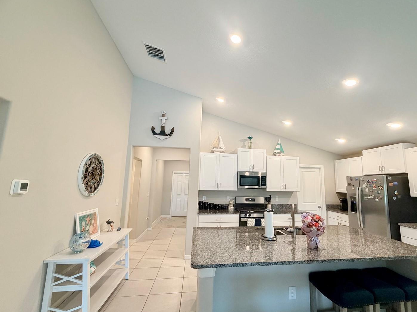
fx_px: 193
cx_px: 229
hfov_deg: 94.2
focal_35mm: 16
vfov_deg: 78.1
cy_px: 157
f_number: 2.2
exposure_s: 1/60
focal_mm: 2.22
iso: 250
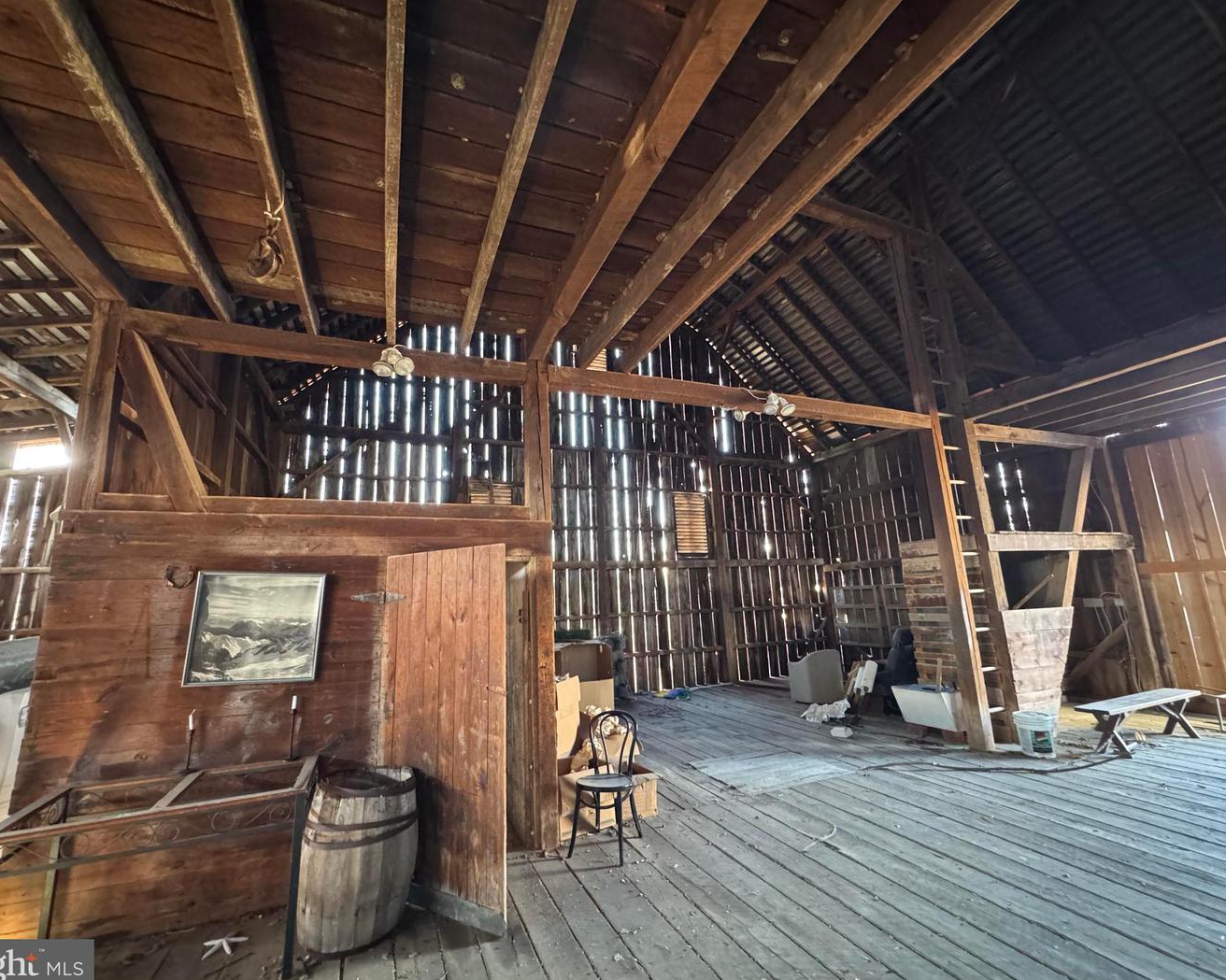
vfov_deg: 84.0
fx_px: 544
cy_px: 489
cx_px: 603
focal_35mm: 15
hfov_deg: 96.8
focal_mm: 2.22
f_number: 2.2
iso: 1250
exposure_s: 1/53
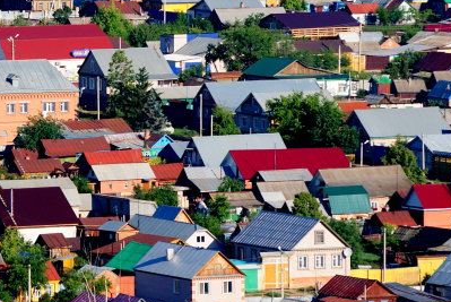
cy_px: 51
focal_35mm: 578
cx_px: -24
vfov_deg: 2.4
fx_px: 7249
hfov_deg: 3.6
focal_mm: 150
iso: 100
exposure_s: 1/320
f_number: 8
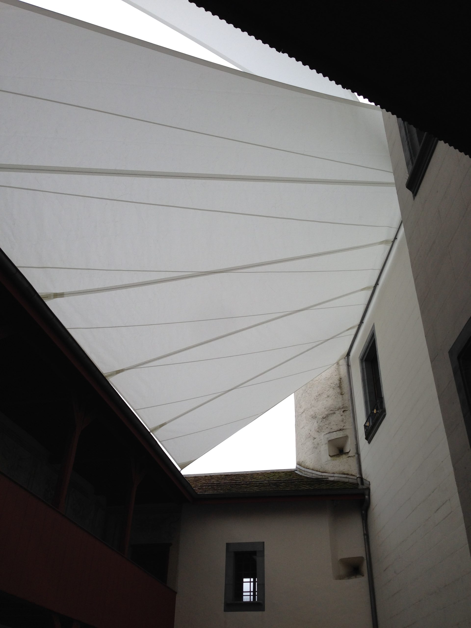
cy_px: 314
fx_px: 599
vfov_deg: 55.4
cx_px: 236
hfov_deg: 42.9
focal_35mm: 33
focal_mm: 4.12
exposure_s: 1/797
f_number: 2.4
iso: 50
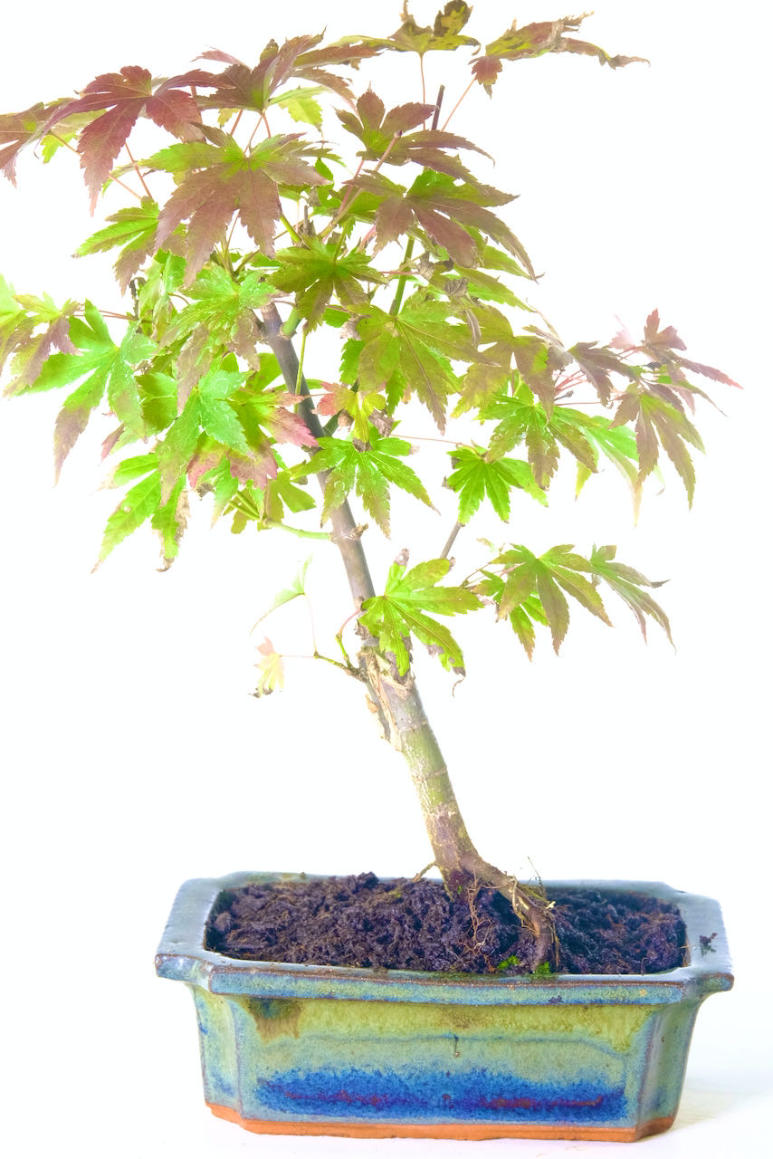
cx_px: 386
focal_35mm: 111
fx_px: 3573
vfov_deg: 18.4
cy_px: 580
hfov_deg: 12.3
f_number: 11
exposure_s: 1/13
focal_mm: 74.1
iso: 1600
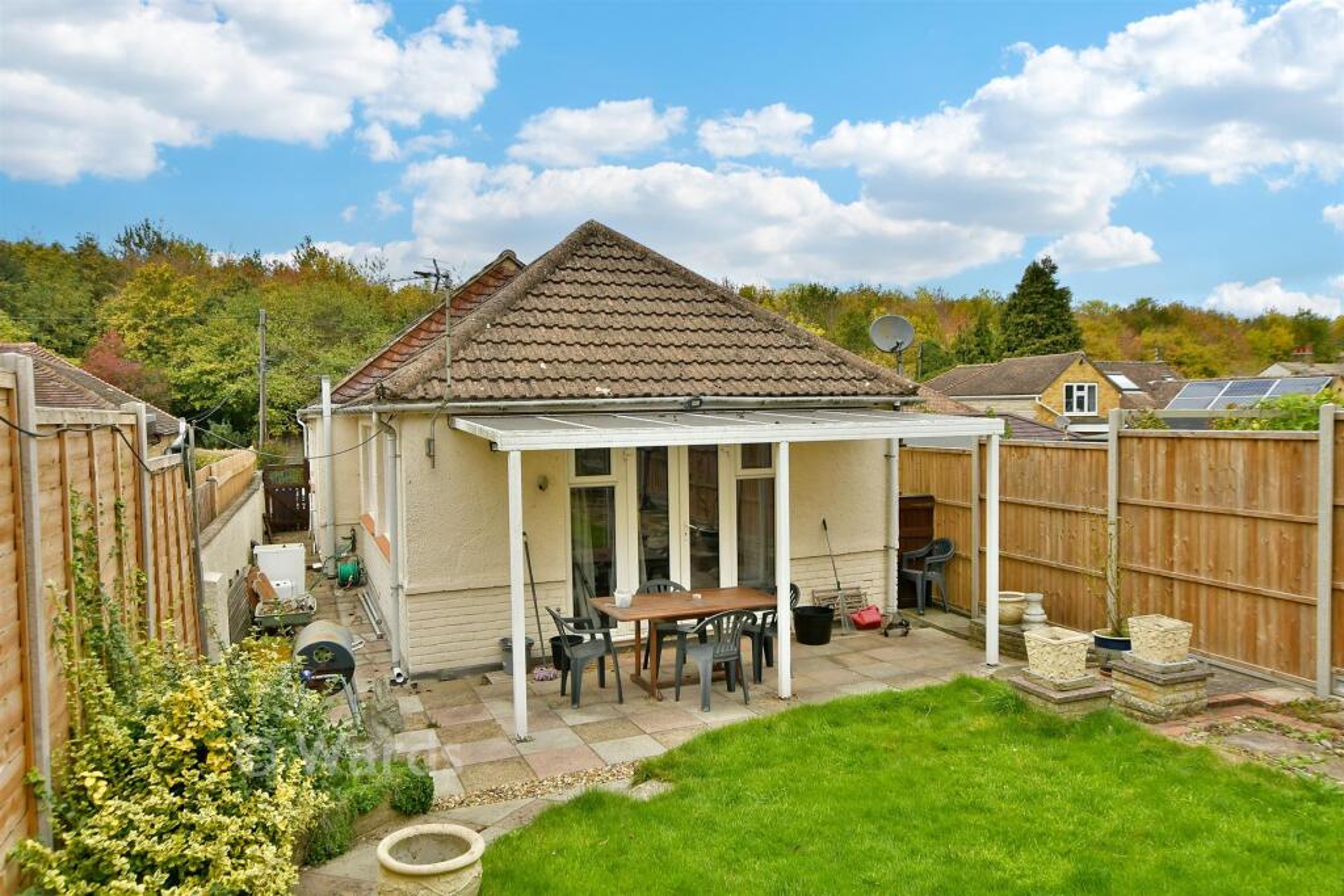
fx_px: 784
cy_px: 448
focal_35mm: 21
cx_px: 672
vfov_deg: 59.5
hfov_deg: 81.2
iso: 500
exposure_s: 1/320
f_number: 9
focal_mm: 14
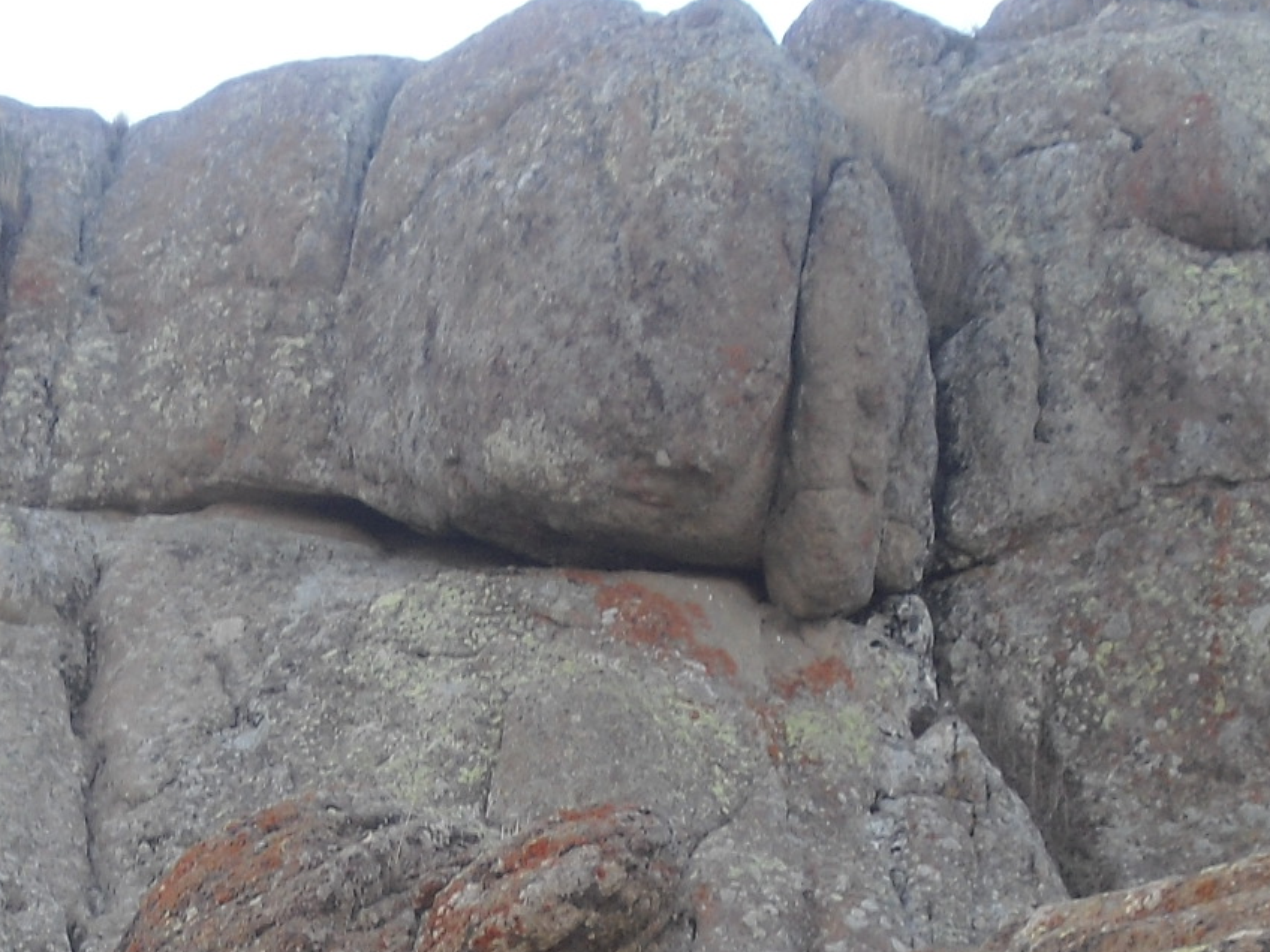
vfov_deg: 10.2
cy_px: 912
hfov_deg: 13.7
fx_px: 5283
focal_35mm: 144
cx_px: 322
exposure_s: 1/60
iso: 100
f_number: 3.8
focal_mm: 9.4
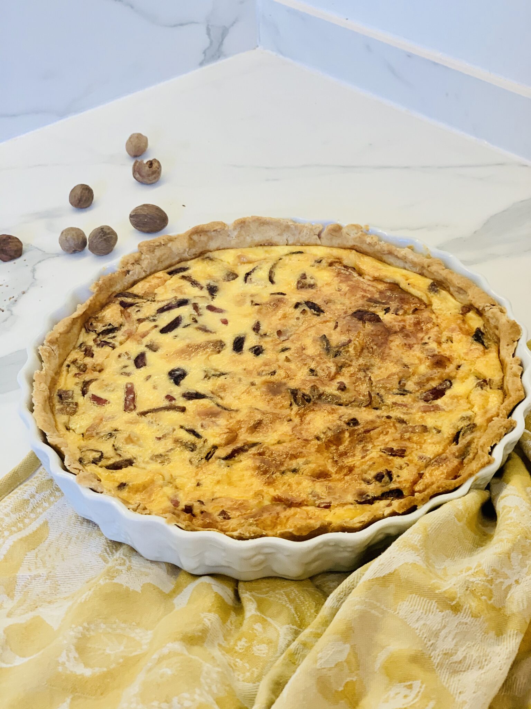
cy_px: 354
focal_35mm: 52
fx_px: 1064
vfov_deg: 36.8
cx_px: 266
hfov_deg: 28.0
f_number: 2.4
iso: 100
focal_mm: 6
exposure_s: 1/122
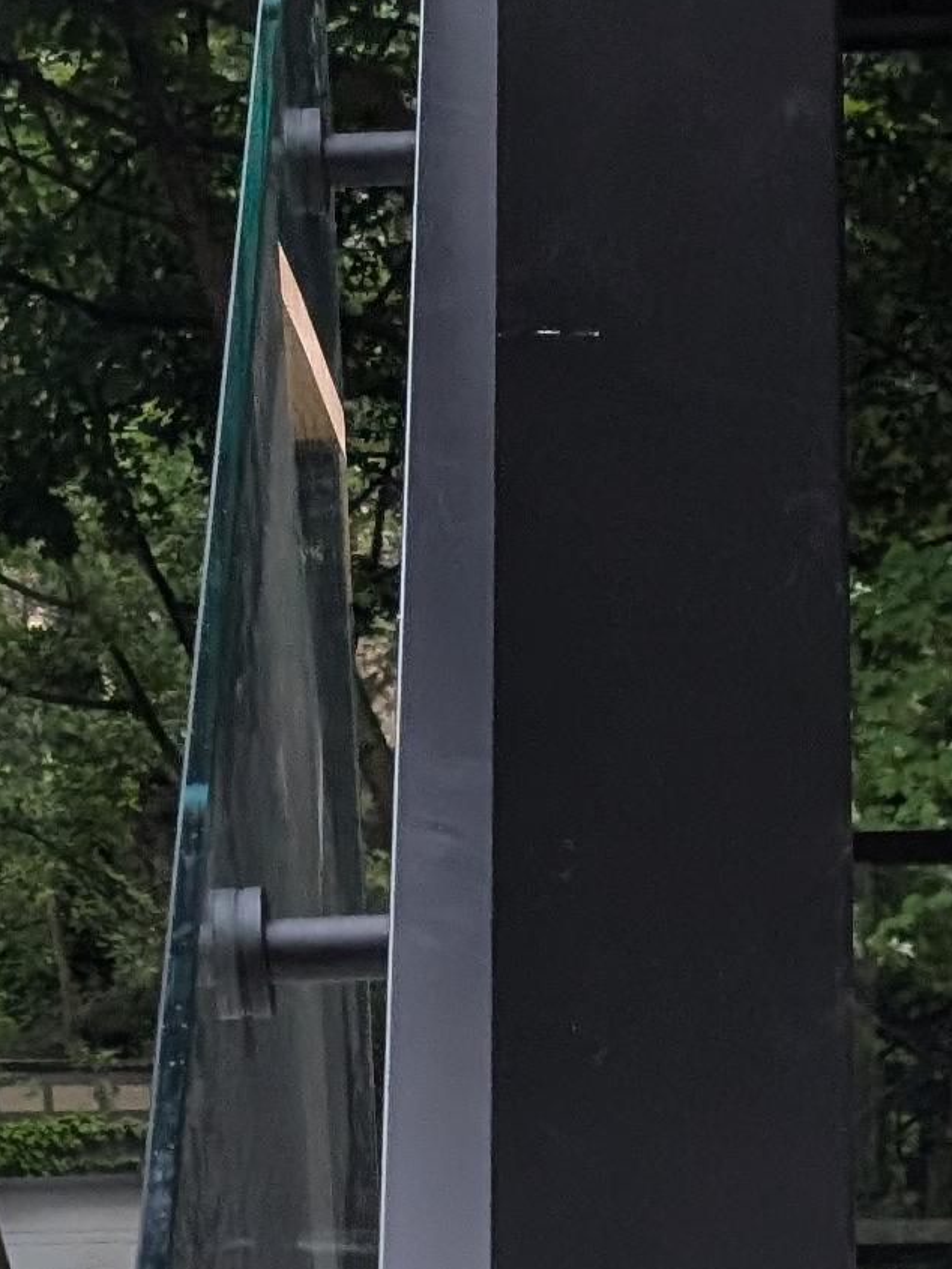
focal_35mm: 116
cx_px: 523
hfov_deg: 12.8
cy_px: 2229
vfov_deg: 14.9
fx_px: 4253
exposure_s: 1/496
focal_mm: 6.9
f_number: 1.68
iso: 913
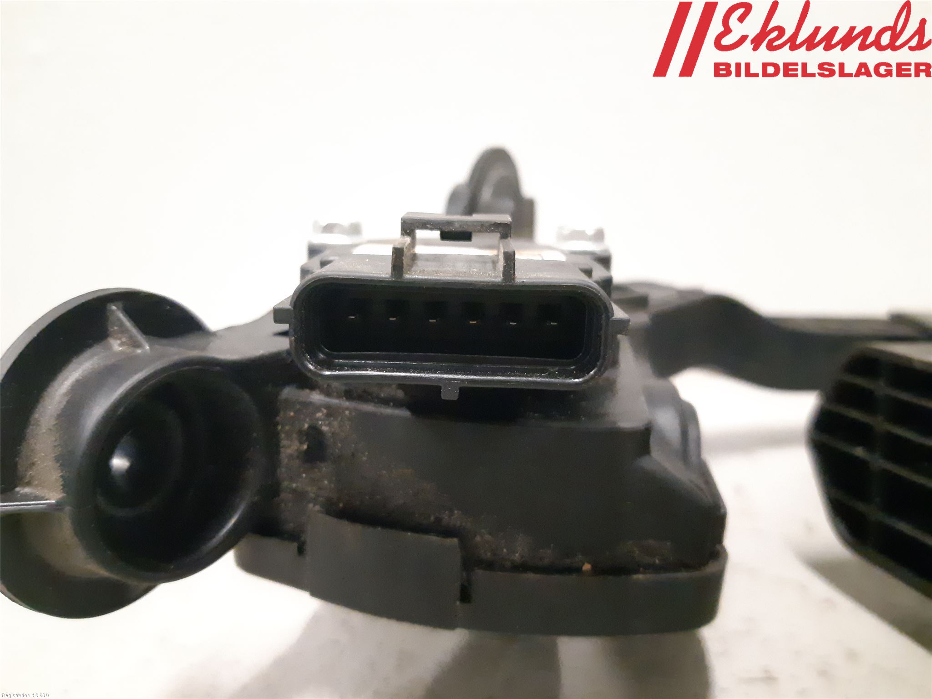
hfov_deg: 67.3
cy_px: 350
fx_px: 700
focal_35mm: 26
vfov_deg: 53.1
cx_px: 466
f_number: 1.7
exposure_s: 1/100
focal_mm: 3.93
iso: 800
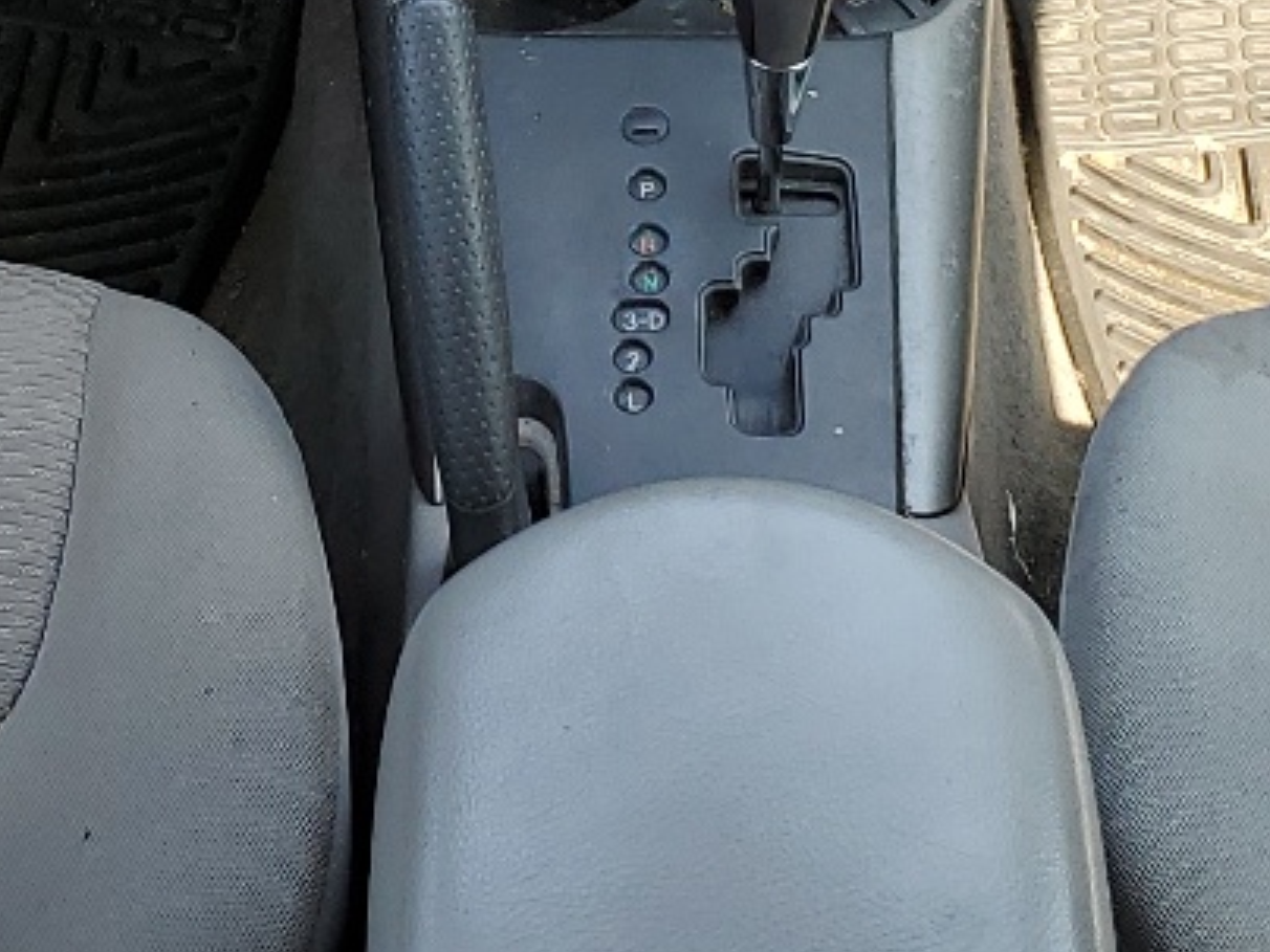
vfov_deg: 14.2
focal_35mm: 103
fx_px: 3779
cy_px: 41
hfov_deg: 19.1
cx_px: 519
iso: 50
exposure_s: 1/270
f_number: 1.5
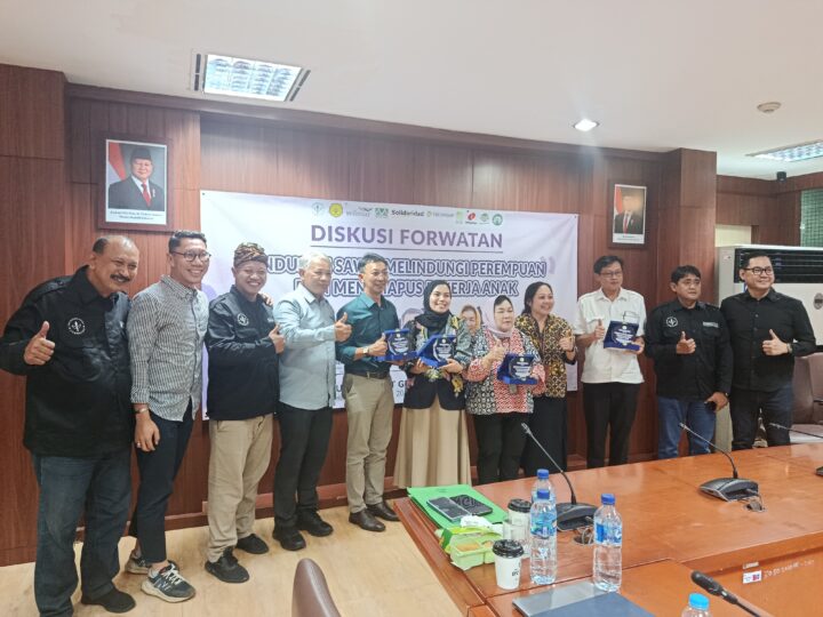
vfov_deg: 56.8
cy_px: 308
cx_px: 412
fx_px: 571
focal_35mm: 24
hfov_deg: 71.6
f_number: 1.7
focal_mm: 5.24
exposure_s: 1/50
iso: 1374
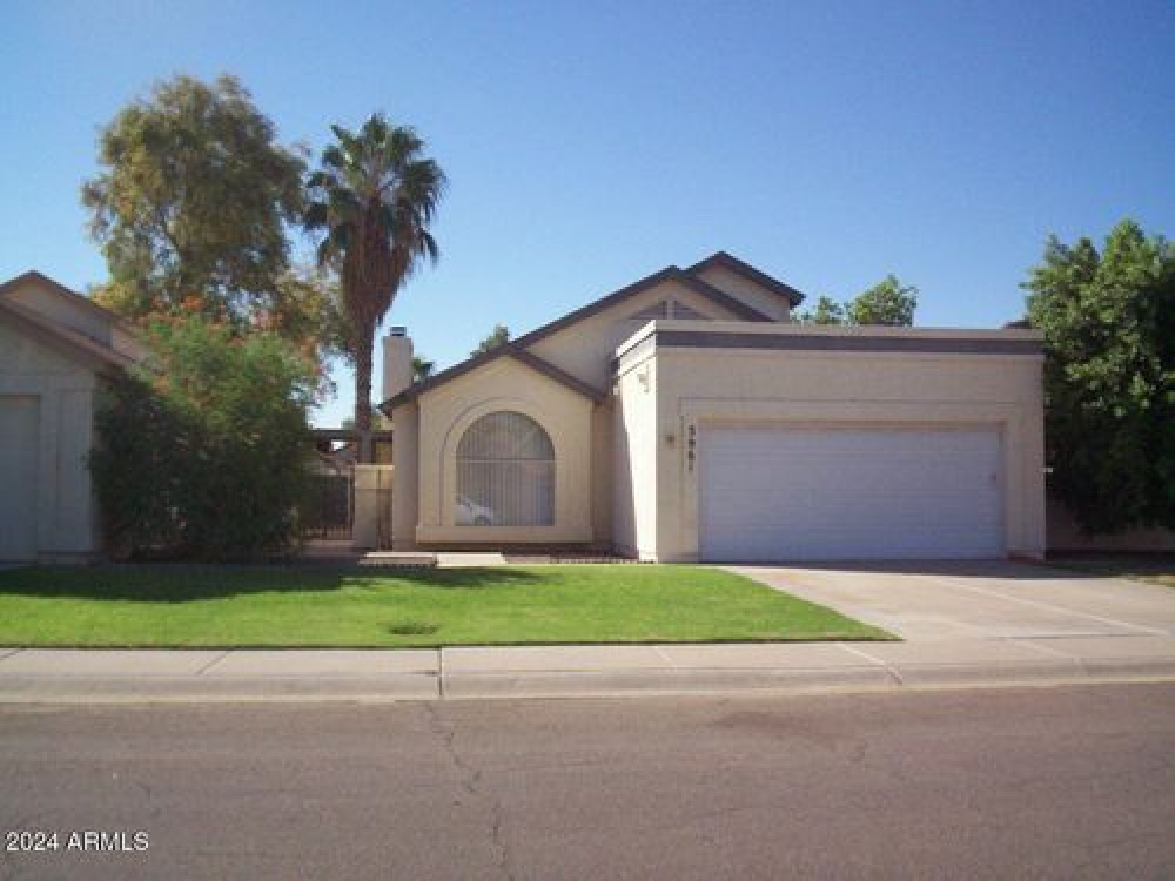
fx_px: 1222
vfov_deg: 39.7
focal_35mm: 36
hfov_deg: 51.4
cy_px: 440
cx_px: 588
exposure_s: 1/775
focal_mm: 5.9
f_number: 4.5
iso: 100
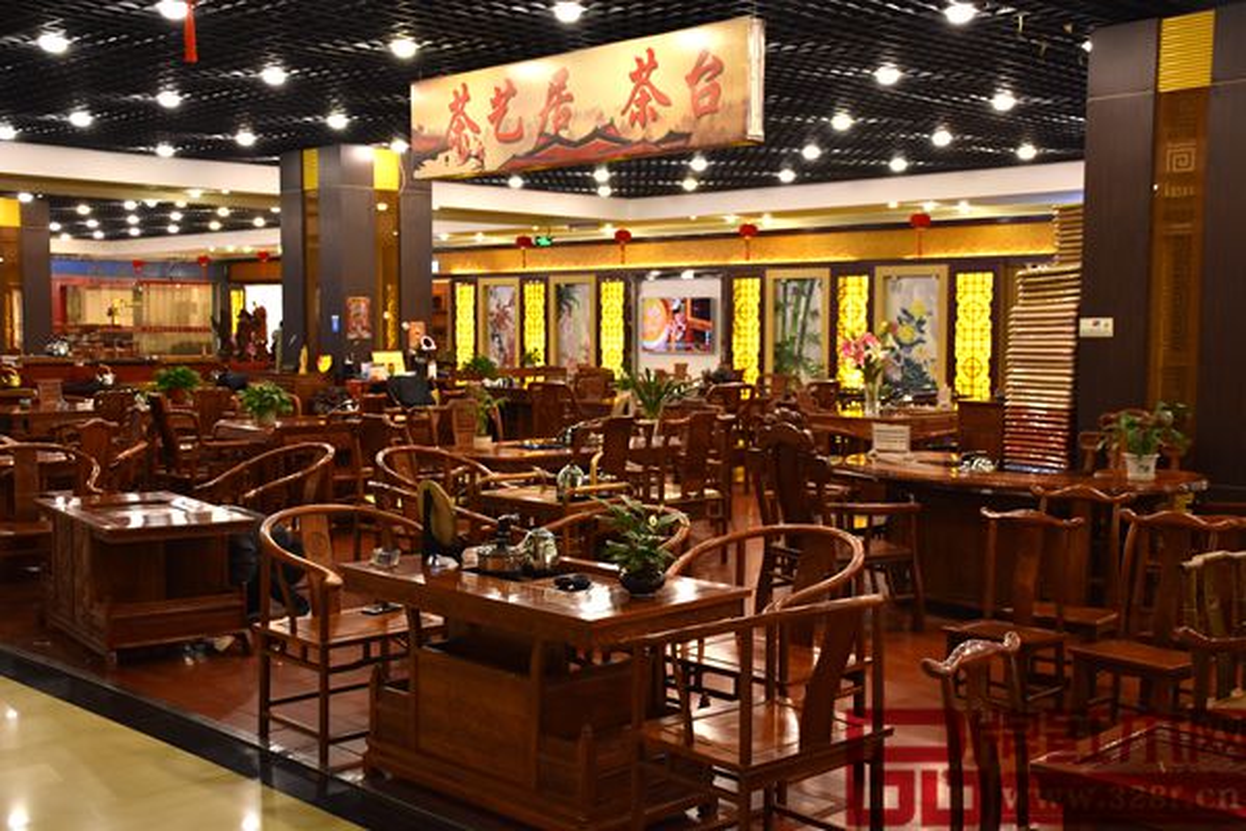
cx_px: 623
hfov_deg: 47.9
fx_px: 1402
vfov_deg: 33.0
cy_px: 416
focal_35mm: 40
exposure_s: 1/80
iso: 800
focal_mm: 27
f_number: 4.5
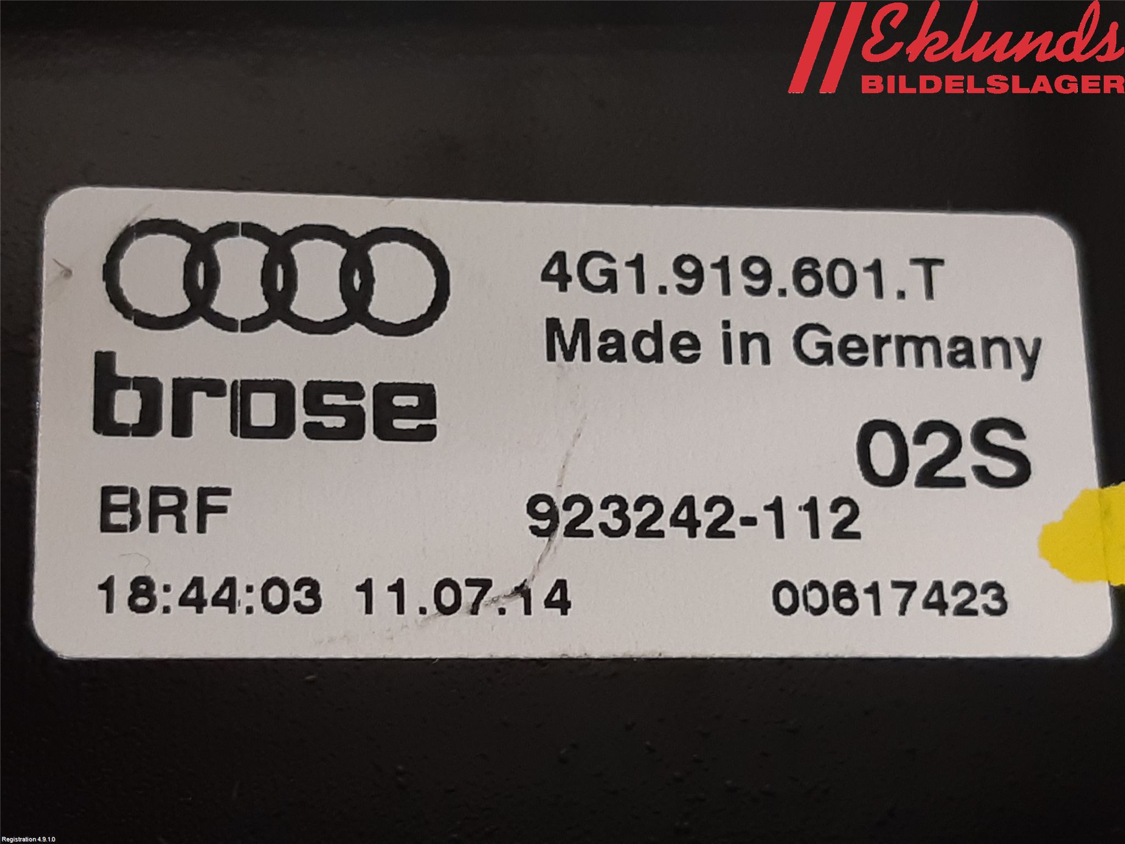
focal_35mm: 26
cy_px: 422
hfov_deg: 67.3
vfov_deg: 53.1
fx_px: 845
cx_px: 562
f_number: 1.7
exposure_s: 1/50
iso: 125
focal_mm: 3.93
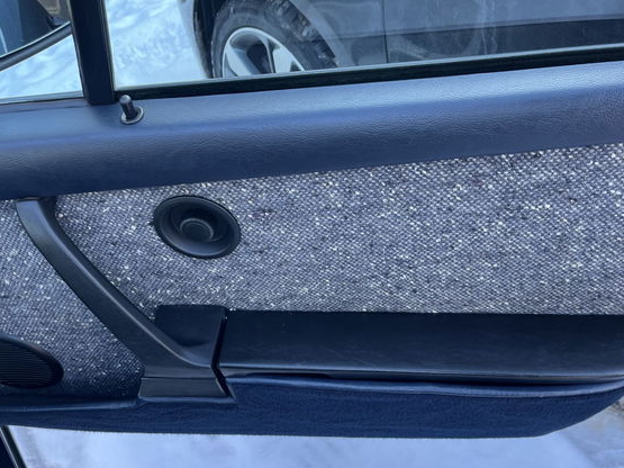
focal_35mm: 36
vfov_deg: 39.4
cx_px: 281
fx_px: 649
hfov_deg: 51.3
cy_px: 288
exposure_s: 1/122
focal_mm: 5.1
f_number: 1.6
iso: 40
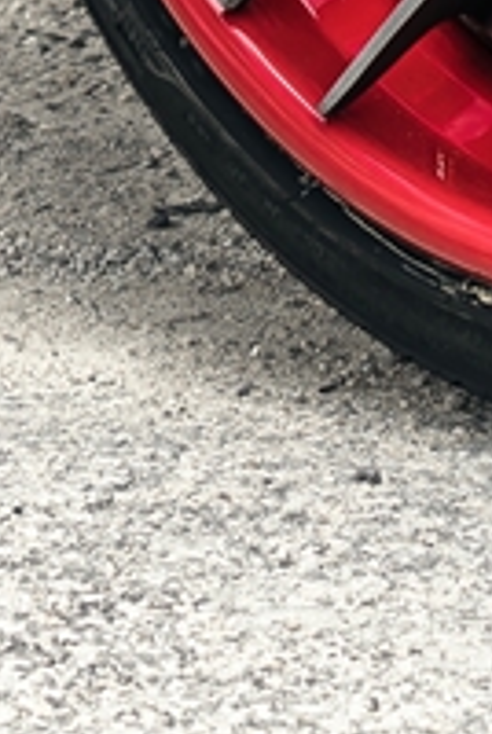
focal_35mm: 393
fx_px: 8028
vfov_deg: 5.1
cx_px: 1182
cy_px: -1174
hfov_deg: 3.5
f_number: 4.5
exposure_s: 1/200
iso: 125
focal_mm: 41
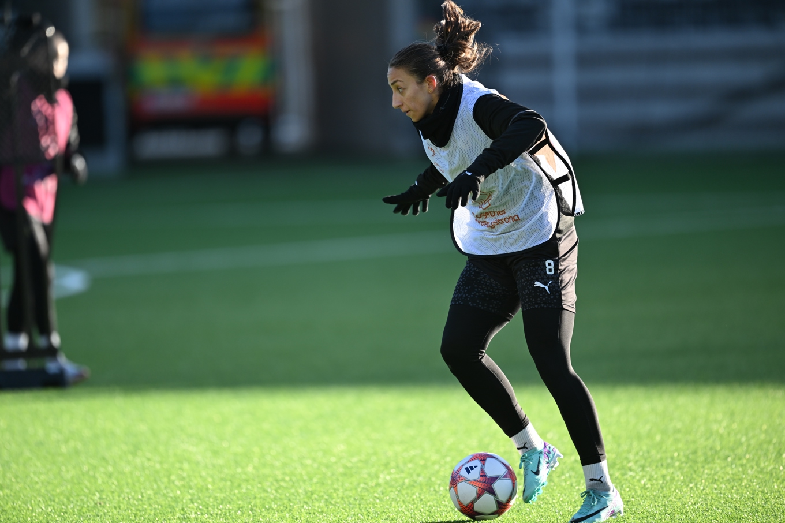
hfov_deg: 5.2
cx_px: 392
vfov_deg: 3.4
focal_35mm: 400
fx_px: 8720
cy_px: 262
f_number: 2.8
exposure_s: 1/1600
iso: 450
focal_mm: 400
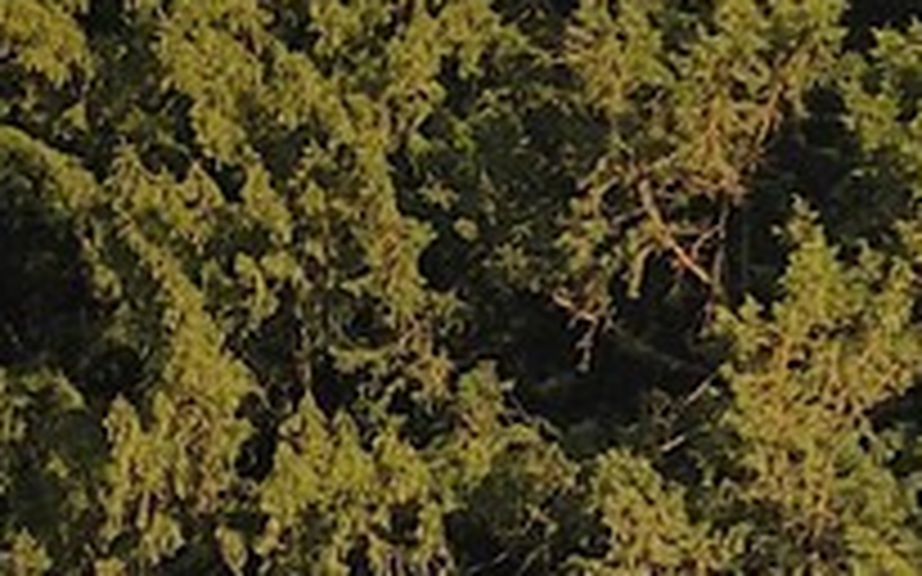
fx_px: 40017
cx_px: 3369
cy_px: -540
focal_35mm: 1593
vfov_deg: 0.8
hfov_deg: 1.3
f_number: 7.1
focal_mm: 200
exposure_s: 1/400
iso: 200
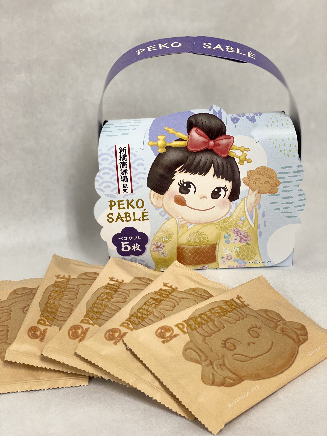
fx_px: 655
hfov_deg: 28.0
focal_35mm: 52
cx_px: 164
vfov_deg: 36.8
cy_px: 218
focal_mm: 6
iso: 160
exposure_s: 1/100
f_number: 2
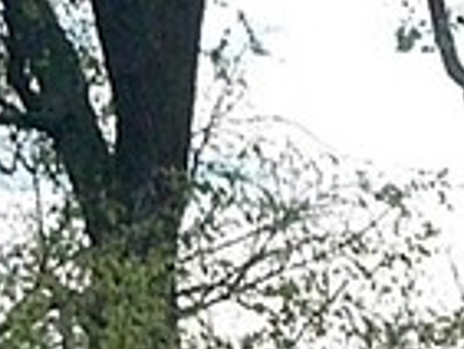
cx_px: 1431
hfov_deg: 2.4
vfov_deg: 1.9
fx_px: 10719
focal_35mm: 799
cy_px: 884
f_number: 5
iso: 400
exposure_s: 1/160
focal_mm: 22.3
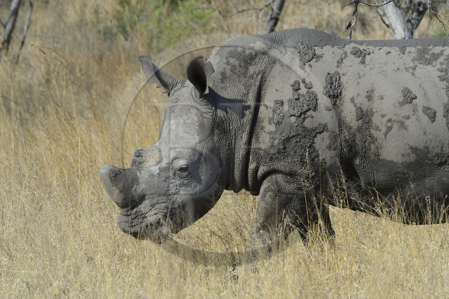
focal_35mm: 270
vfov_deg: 5.1
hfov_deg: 7.6
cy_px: 150
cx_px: 224
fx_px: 3365
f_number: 10
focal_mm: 270
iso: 400
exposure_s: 1/500
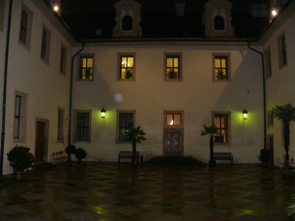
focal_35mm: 35
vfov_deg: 40.7
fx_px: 298
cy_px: 110
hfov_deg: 52.6
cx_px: 148
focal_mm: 7.4
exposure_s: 1/30
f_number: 2.8
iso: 200
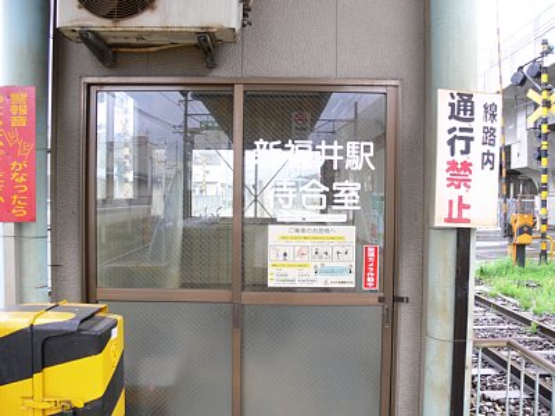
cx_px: 278
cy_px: 208
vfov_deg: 40.7
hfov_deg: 52.6
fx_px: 561
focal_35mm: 35
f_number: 3.2
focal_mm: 7.4
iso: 80
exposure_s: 1/50
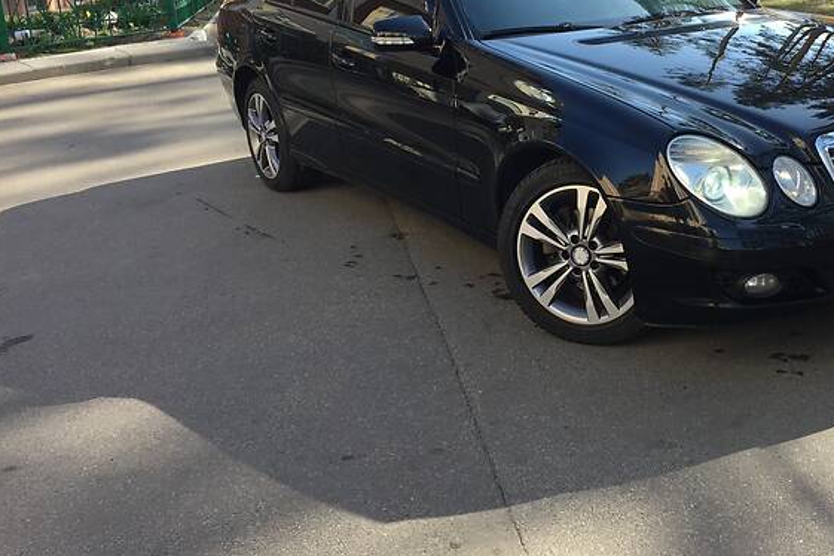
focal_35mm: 43
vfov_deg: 31.0
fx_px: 996
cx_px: 589
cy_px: 196
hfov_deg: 44.4
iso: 32
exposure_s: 1/425
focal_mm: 4.2
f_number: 2.2
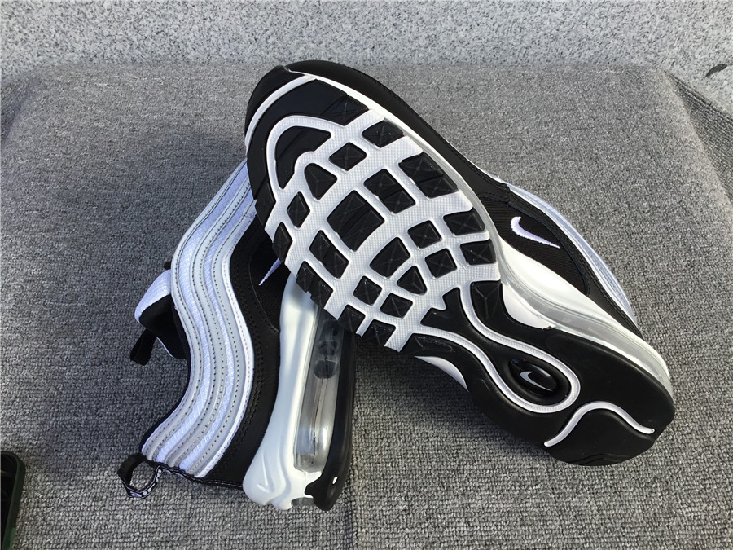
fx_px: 656
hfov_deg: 58.4
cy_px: 275
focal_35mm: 31
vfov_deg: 45.4
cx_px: 366
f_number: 2.4
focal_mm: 3.3
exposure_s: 1/313
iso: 25
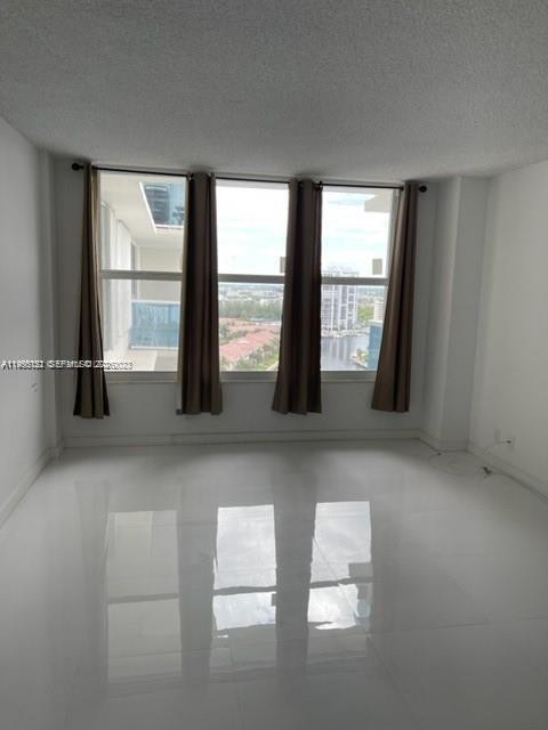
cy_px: 365
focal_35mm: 26
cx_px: 274
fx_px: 549
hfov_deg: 53.1
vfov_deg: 67.3
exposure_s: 1/246
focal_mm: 5.1
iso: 32
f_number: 1.6
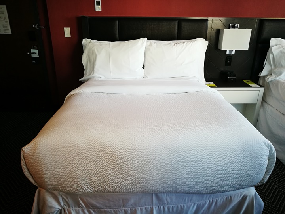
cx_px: 142
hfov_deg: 65.3
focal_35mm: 27
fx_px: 222
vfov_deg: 51.4
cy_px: 107
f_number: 2.2
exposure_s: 1/40
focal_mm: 4.5
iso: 200
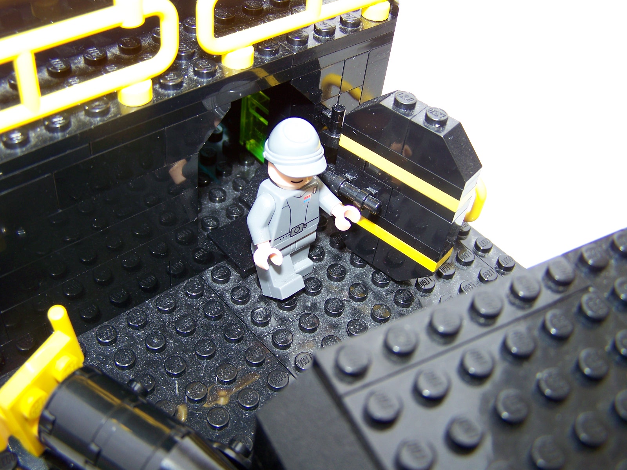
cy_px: 235
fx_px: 688
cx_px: 314
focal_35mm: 38
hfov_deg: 49.0
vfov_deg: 37.7
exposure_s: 1/200
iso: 64
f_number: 2.8
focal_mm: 6.3
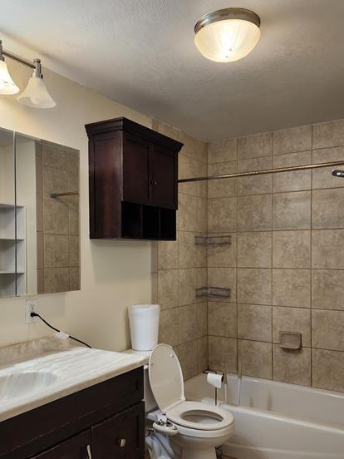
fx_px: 424
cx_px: 160
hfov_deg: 44.1
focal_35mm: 32
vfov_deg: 56.6
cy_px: 259
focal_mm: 5.4
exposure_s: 1/120
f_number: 1.8
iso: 125
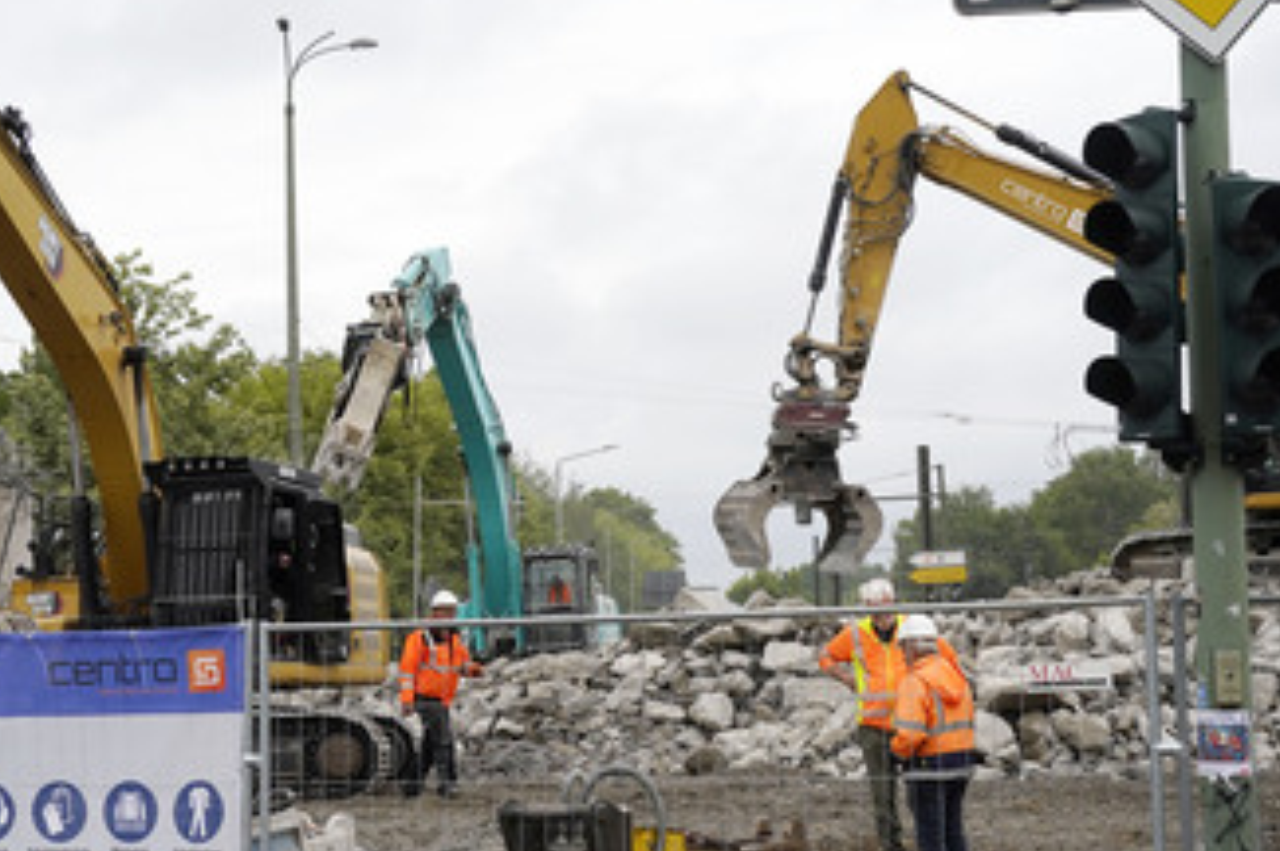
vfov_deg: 22.2
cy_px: 406
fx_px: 2167
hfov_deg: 32.9
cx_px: 573
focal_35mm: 61
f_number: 8
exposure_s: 1/1600
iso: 640
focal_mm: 44
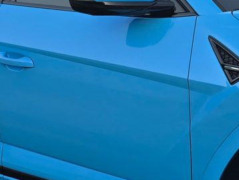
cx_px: 278
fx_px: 711
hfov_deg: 18.2
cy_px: 52
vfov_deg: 14.3
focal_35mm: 103
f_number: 1.7
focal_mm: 6.3
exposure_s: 1/253
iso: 12
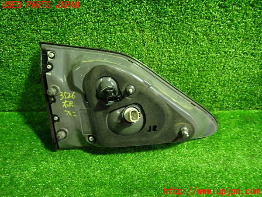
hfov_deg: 69.4
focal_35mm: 25
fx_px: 189
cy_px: 98
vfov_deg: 54.9
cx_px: 131
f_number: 2
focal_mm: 4.5
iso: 400
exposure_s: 1/30
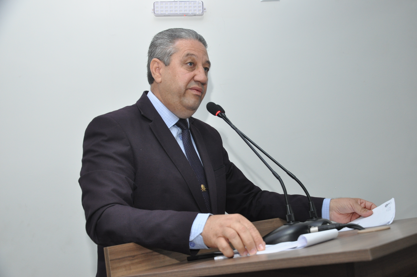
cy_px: 138
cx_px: 208
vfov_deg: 35.4
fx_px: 434
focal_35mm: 38
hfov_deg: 51.3
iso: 800
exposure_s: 1/60
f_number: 5.6
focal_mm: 25
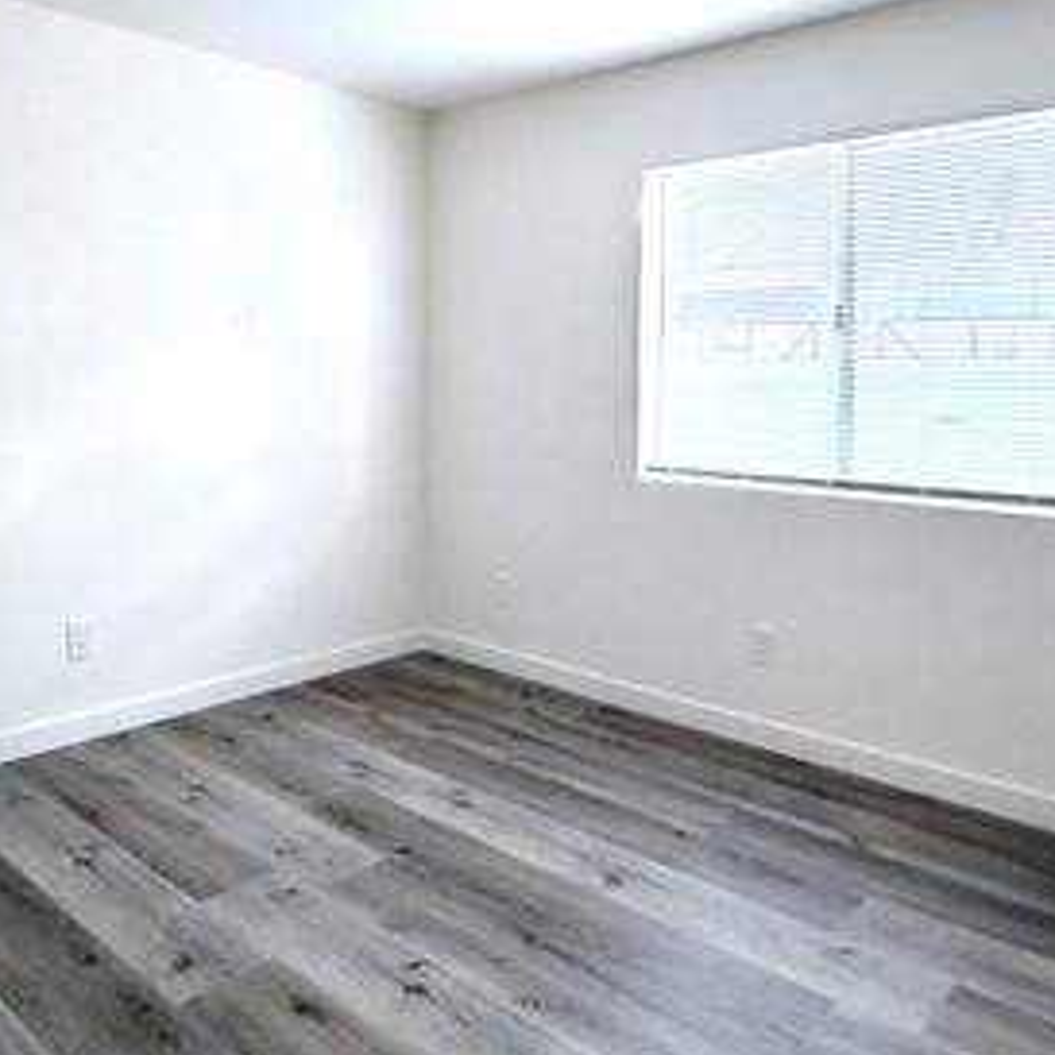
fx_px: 1000
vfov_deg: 55.0
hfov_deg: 55.6
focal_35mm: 29
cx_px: 518
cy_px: 398
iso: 320
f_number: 2.2
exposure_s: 1/71
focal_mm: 2.22
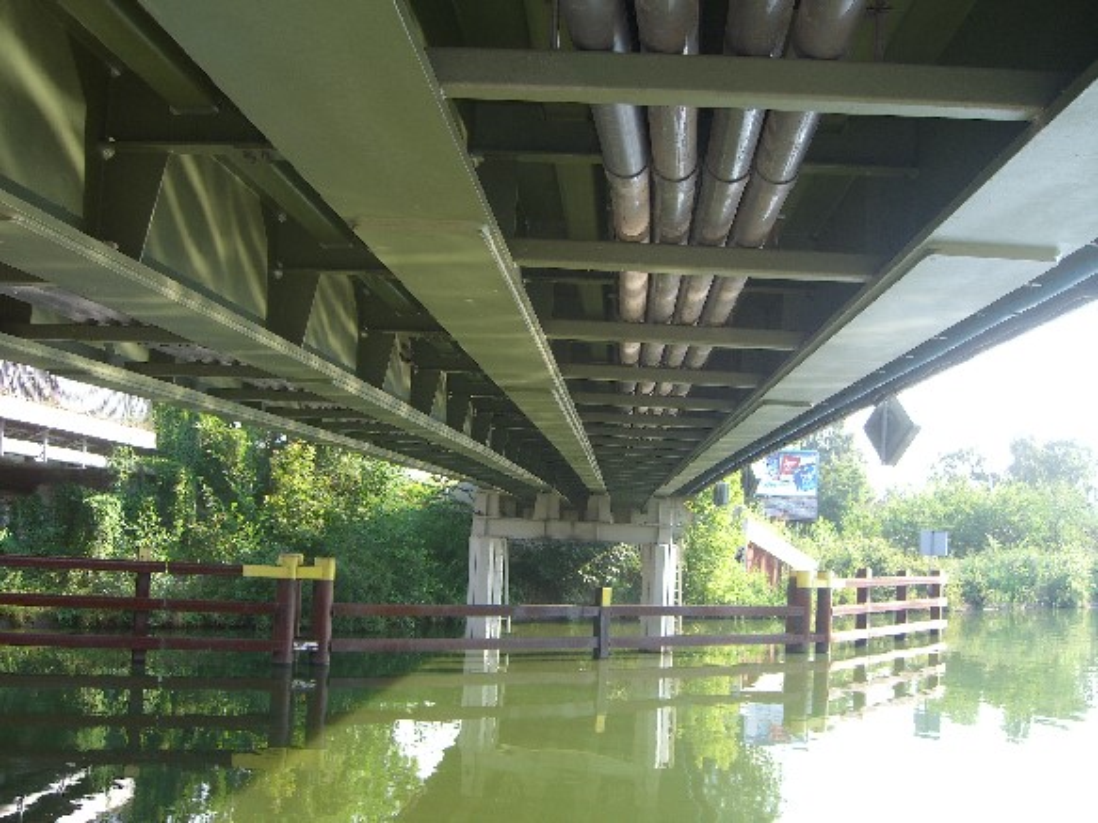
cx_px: 549
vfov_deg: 37.7
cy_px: 412
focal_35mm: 38
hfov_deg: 49.0
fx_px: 1205
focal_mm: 7.9
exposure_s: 1/160
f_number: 2.8
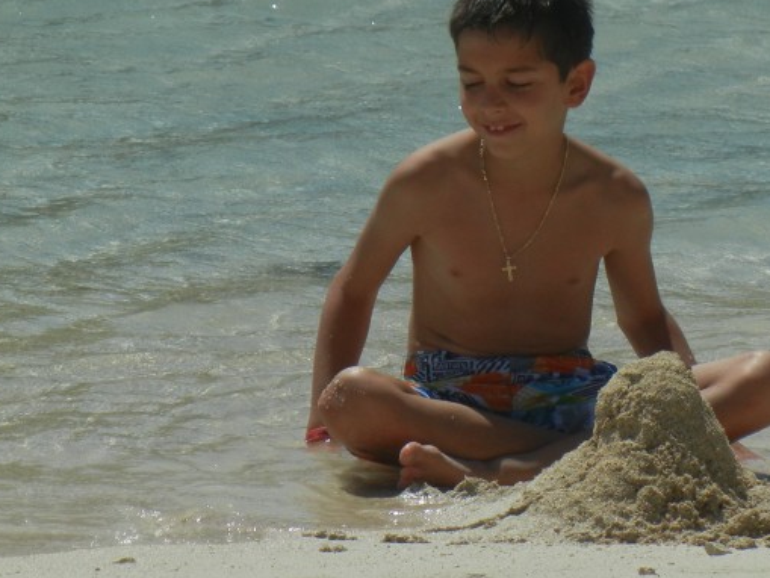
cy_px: 266
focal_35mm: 402
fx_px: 8944
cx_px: 608
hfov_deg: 4.9
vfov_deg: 3.7
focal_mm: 36
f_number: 9.4
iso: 160
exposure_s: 1/630
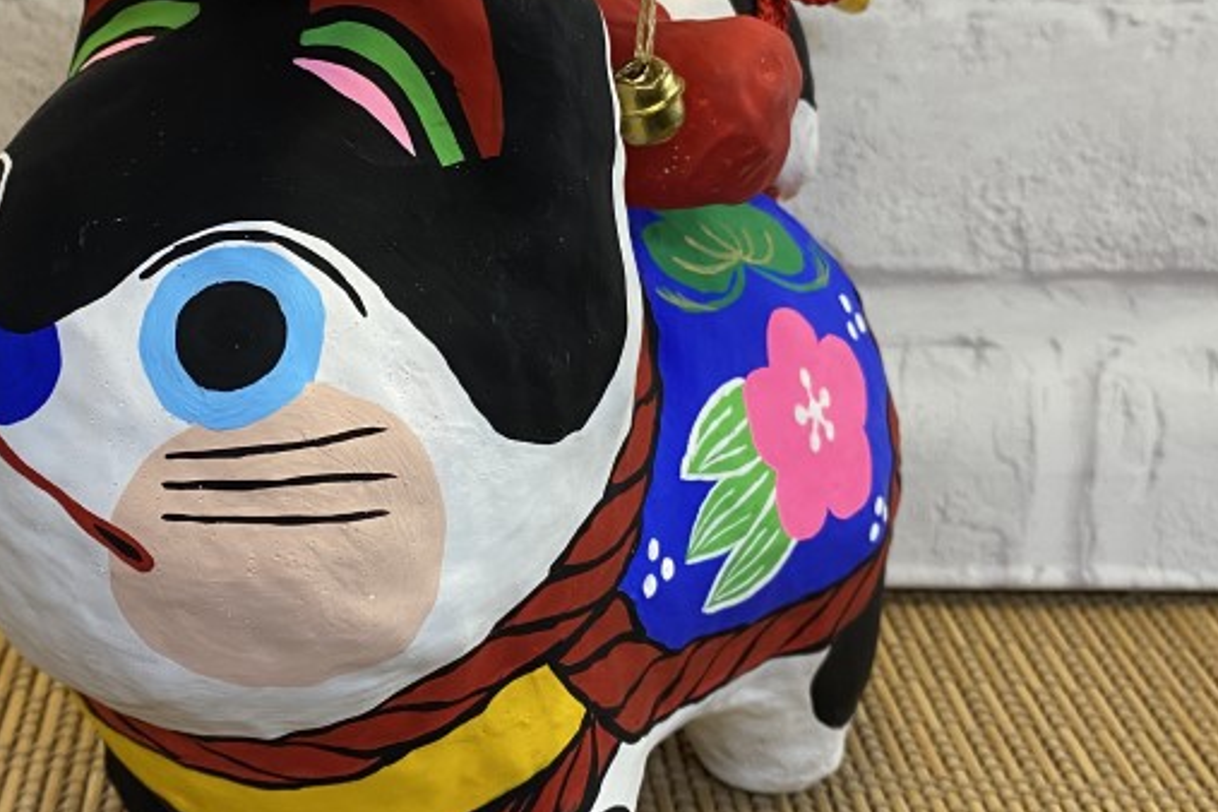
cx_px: 348
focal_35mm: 54
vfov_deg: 24.8
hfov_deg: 36.3
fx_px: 1827
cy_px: 201
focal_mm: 4.25
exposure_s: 1/50
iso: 80
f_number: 1.8
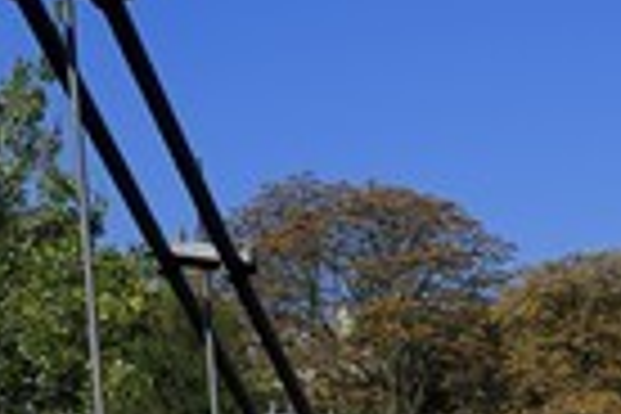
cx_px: 574
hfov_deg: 13.4
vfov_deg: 8.9
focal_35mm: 152
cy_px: 549
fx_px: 2622
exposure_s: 1/200
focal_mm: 50
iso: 200
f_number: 13
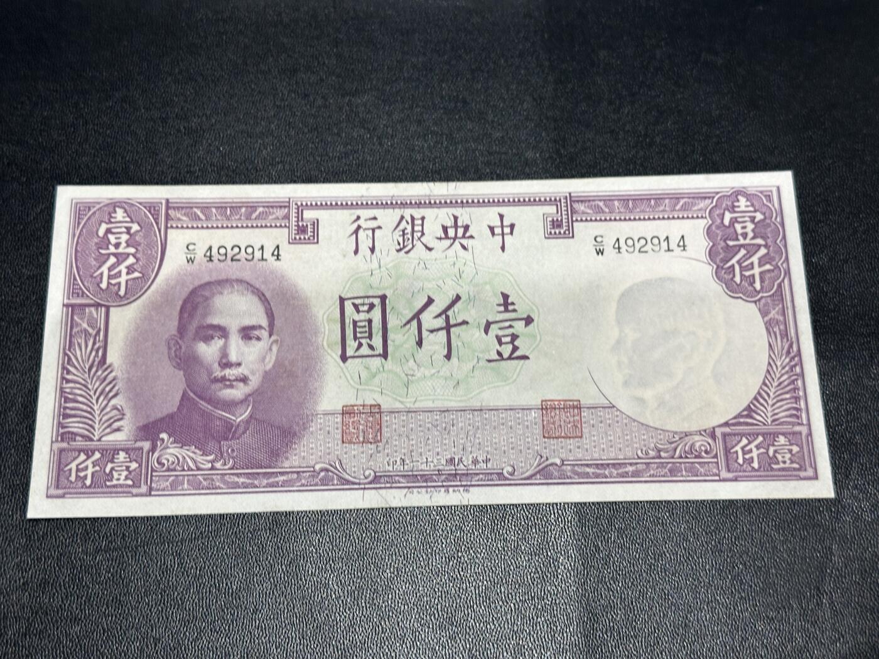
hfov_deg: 39.7
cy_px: 330
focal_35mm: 48
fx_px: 1219
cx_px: 440
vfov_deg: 30.3
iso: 100
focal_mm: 6.86
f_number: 1.78
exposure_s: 1/50
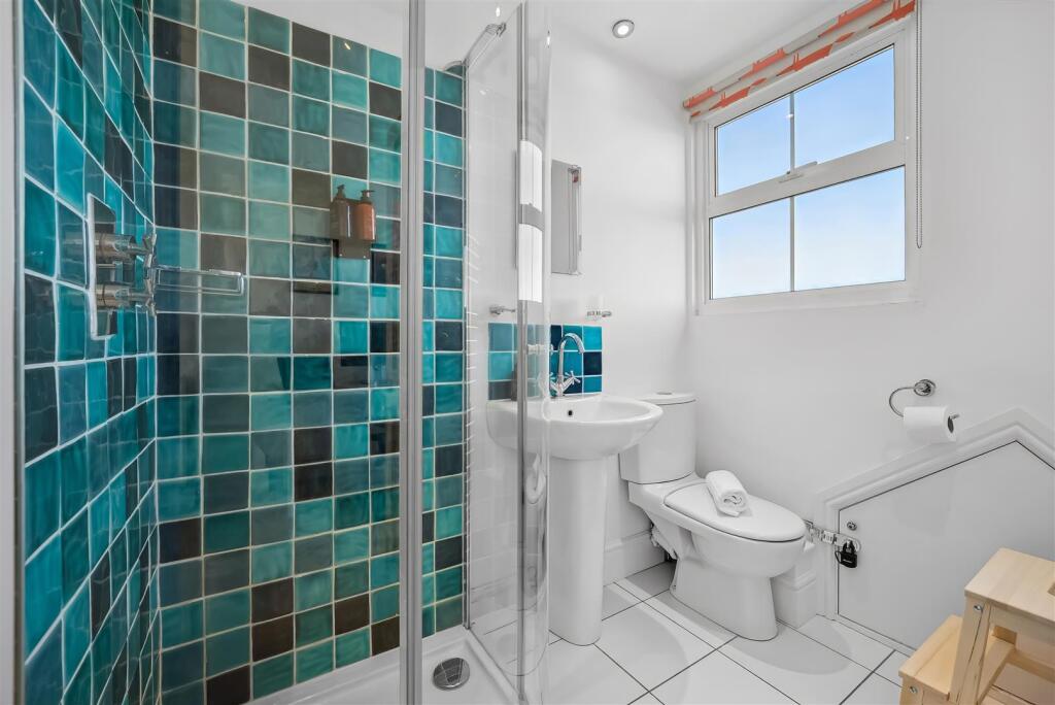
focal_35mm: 14
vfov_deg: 81.3
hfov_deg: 104.2
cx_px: 528
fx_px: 410
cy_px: 352
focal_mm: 14
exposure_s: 1/40
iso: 400
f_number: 8
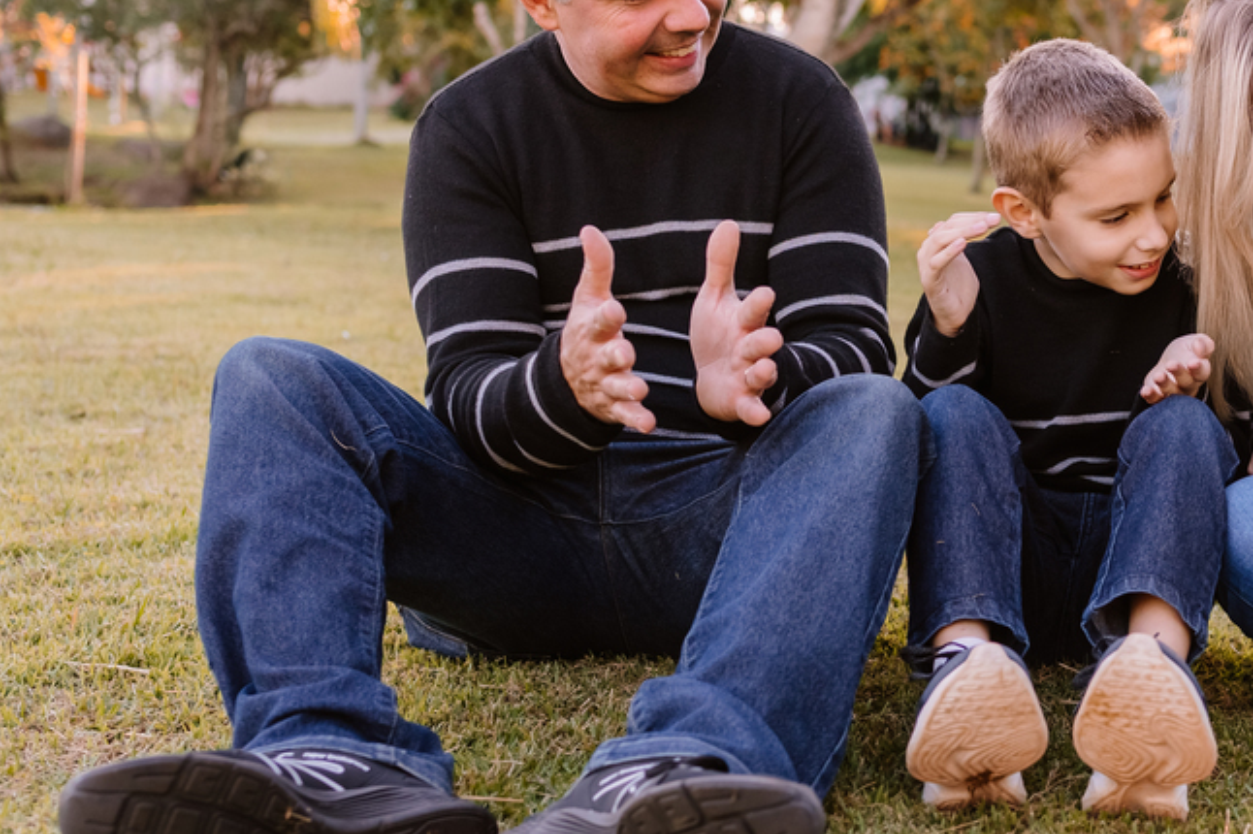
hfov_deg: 30.1
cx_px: 1040
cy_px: 273
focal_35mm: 65
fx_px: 2261
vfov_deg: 20.8
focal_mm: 35
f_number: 3.2
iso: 640
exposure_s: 1/500
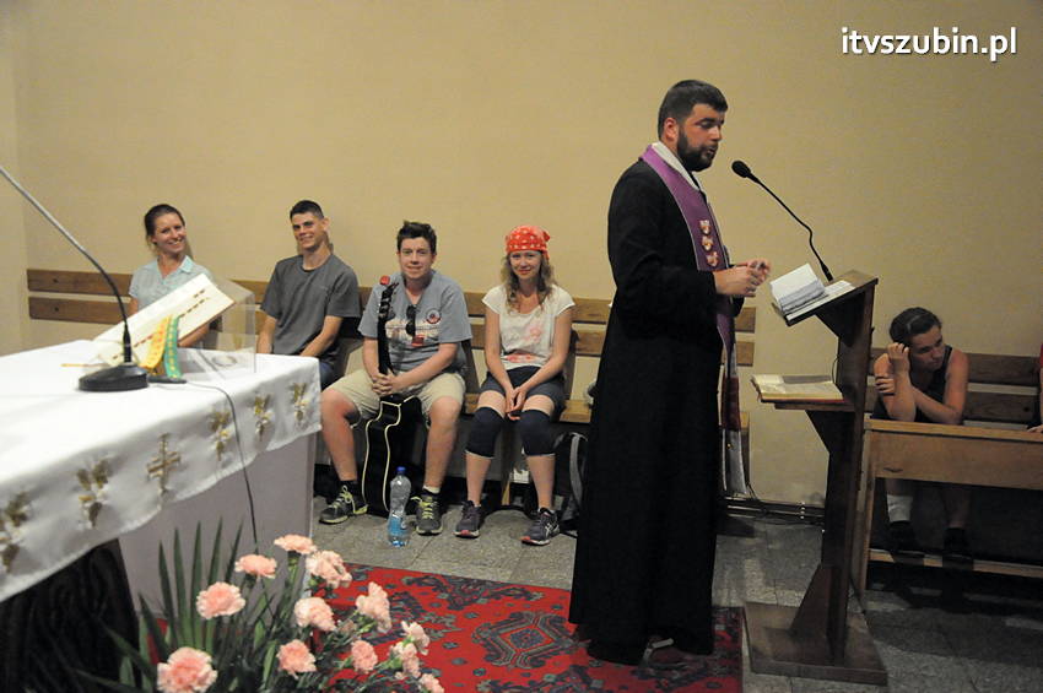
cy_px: 346
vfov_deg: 39.9
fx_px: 955
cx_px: 522
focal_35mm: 33
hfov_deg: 57.3
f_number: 5
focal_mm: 22
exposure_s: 1/100
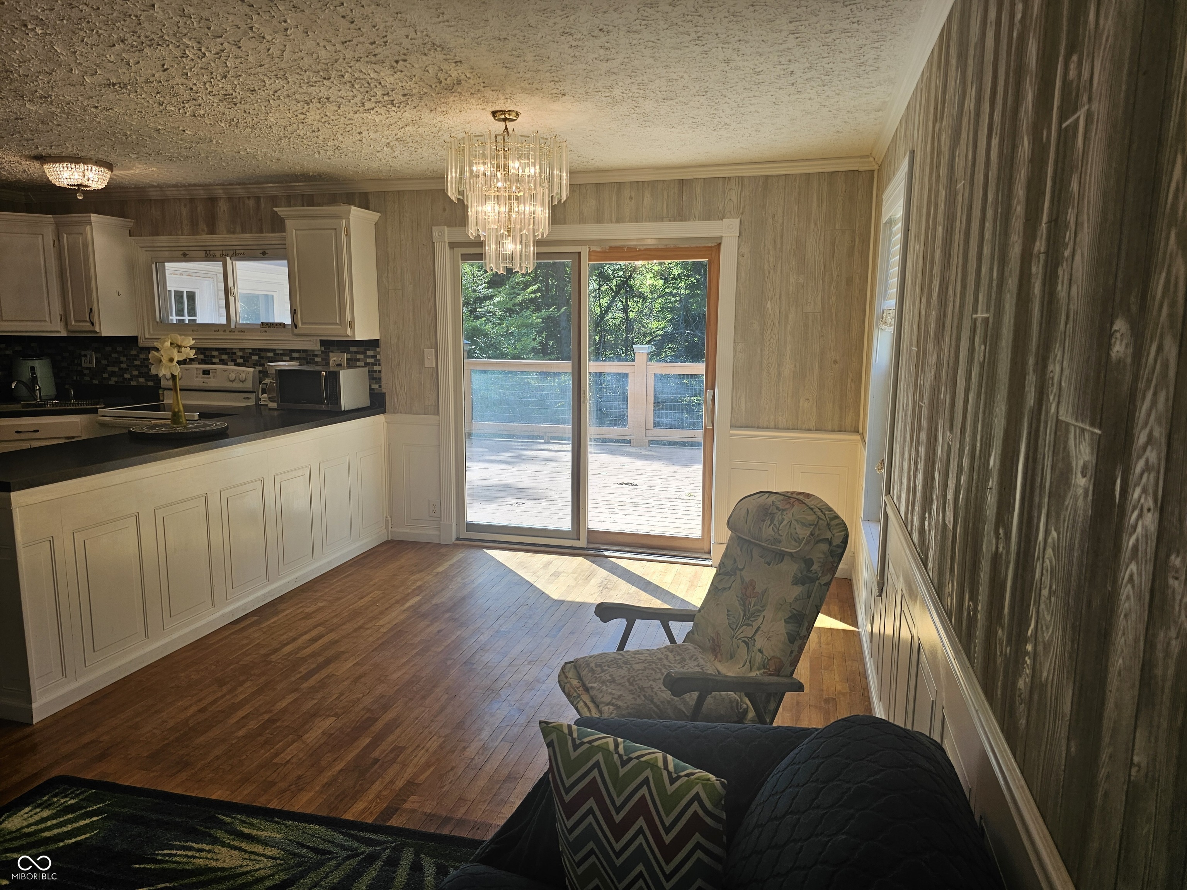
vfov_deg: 58.9
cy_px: 445
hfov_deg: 73.9
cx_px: 594
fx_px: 789
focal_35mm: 23
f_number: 1.7
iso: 25
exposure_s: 1/120
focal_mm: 6.3
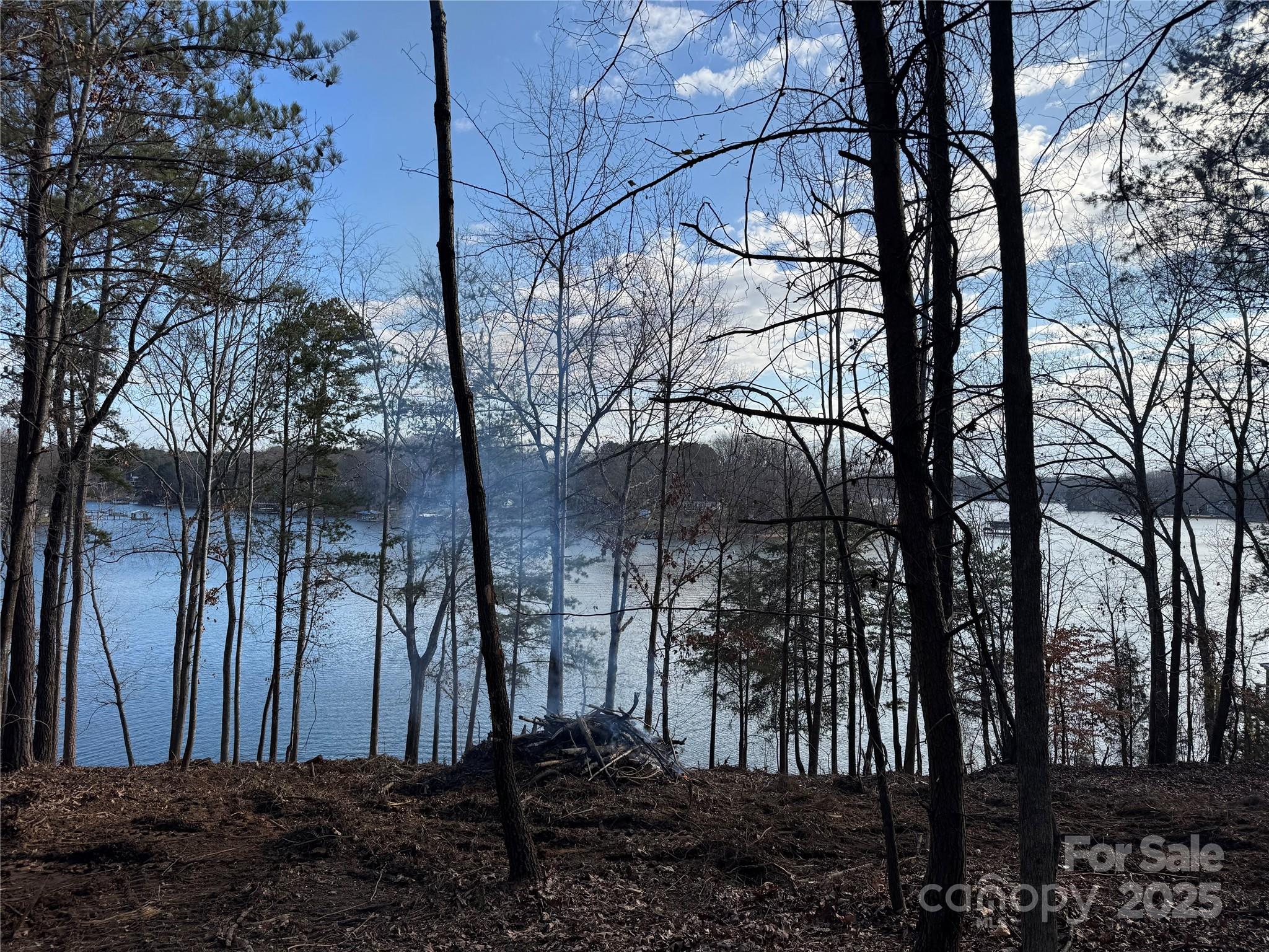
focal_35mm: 24
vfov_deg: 56.8
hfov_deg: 71.6
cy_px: 476
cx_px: 634
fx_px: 880
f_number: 1.78
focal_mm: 6.76
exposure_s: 1/3413
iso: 80
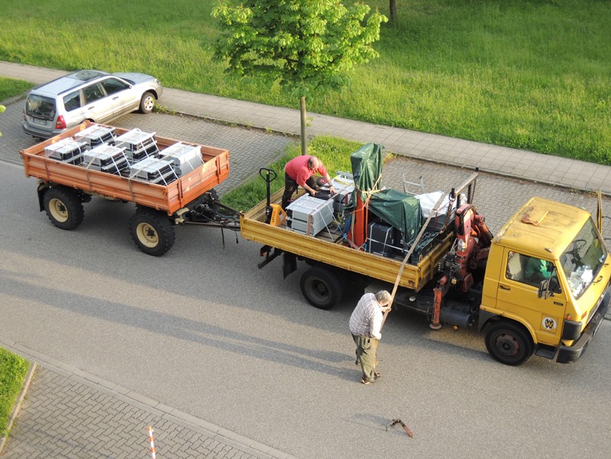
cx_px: 306
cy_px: 230
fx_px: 883
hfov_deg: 38.2
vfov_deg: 29.1
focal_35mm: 50
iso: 400
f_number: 3.3
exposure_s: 1/320
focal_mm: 9
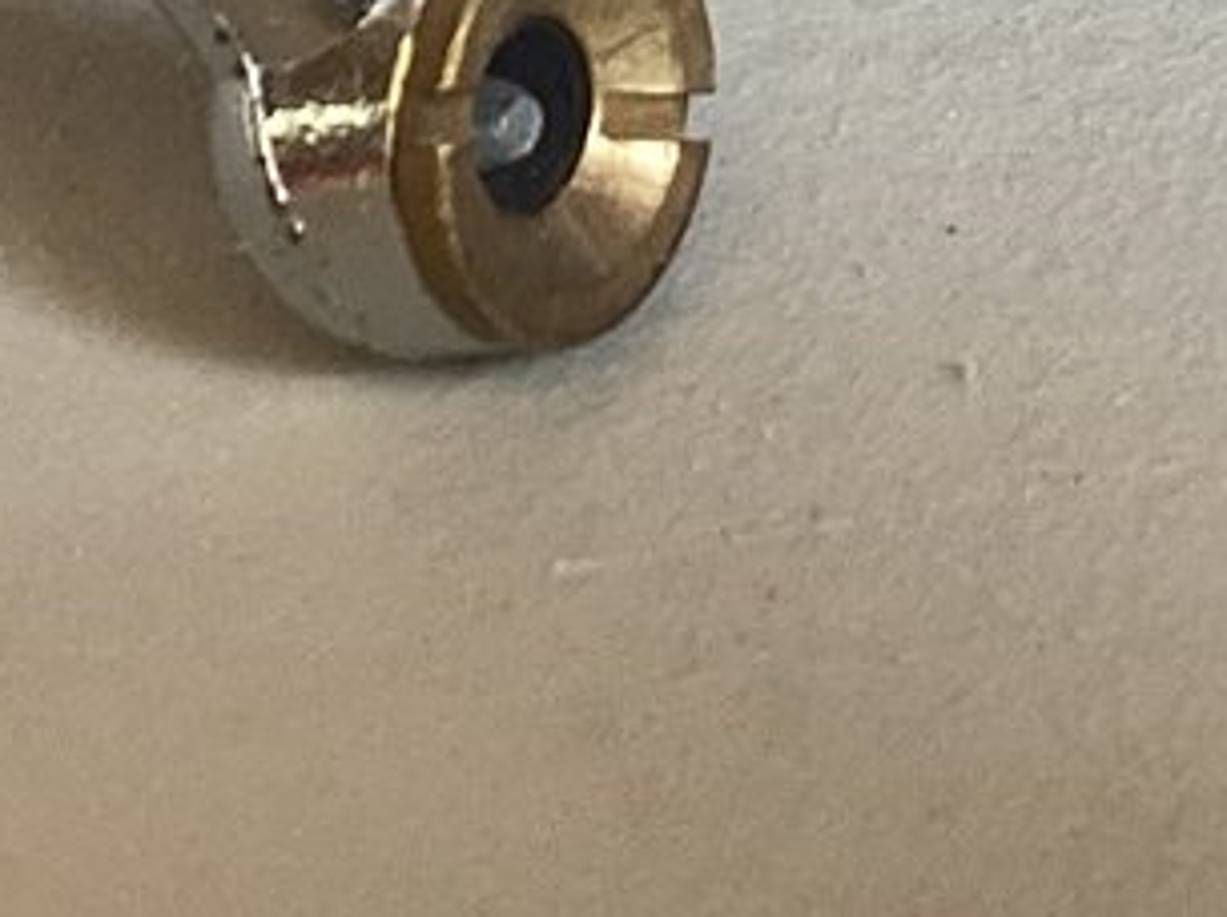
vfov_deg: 9.1
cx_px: 1575
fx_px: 5452
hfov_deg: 12.5
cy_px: -851
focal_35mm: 154
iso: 125
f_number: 2.4
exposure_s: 1/60
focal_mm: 3.3
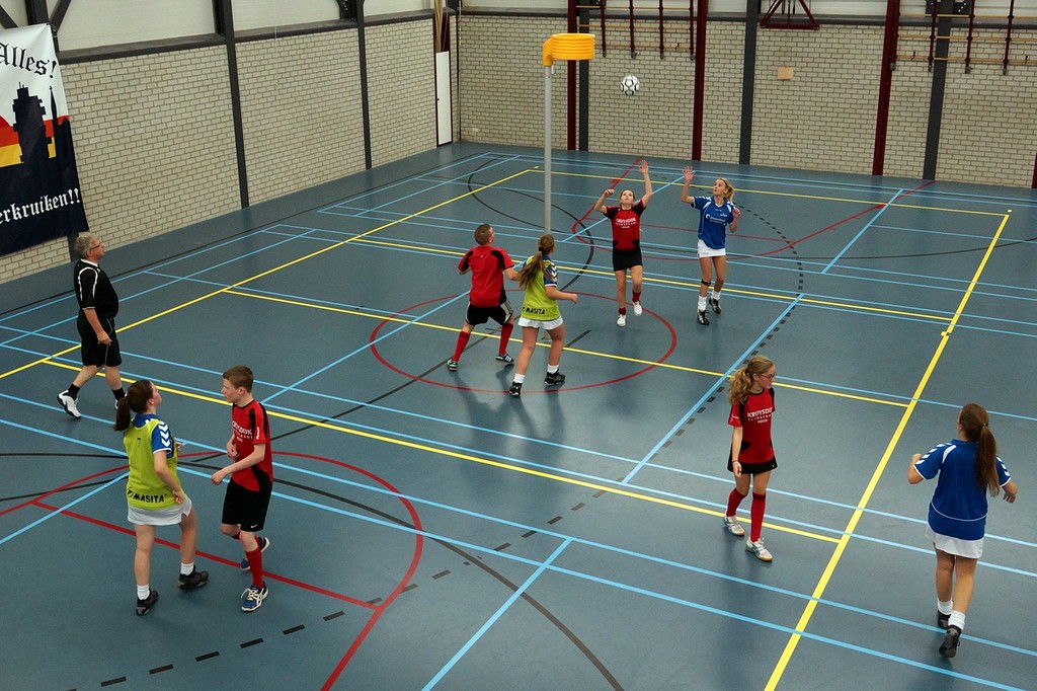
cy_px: 346
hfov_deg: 61.9
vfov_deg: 43.6
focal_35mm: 30
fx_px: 864
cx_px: 518
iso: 800
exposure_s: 1/200
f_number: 3.2
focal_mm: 20
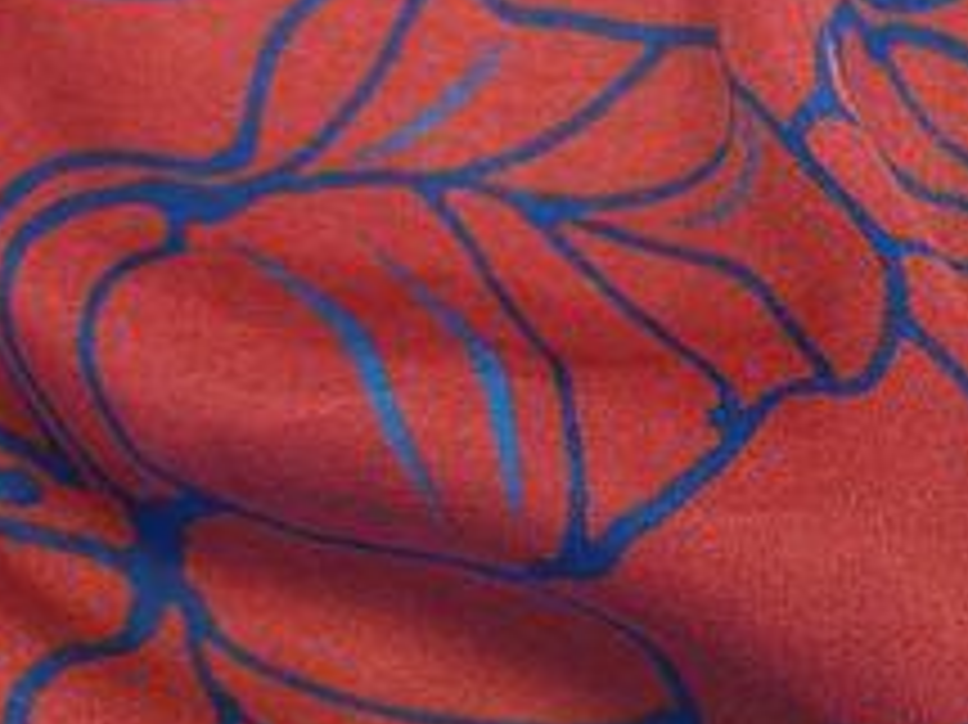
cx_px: 1112
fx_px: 2348
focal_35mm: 84
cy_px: 382
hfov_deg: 21.8
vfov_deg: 17.6
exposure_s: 1/45
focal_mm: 5
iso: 125
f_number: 1.8
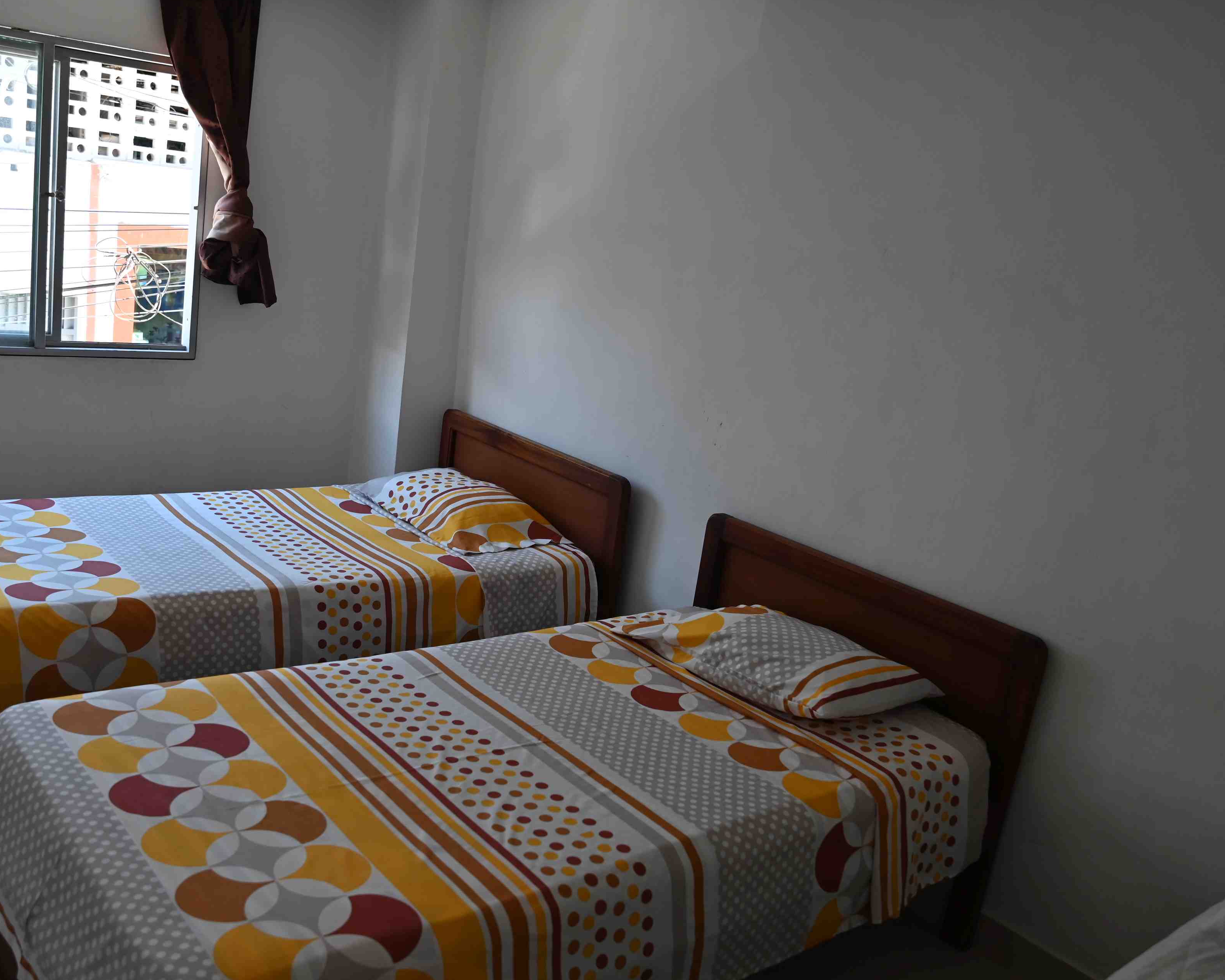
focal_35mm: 32
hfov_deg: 55.6
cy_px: 550
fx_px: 1160
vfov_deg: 45.7
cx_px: 591
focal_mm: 24
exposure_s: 1/250
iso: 400
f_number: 3.5
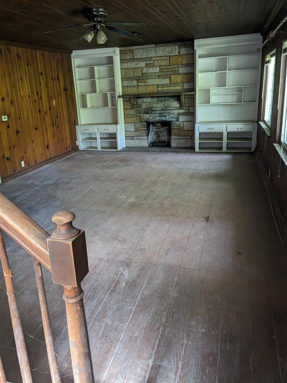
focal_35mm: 27
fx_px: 299
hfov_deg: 51.3
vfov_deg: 65.3
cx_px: 144
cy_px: 192
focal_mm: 4.38
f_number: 1.73
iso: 1006
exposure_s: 1/120
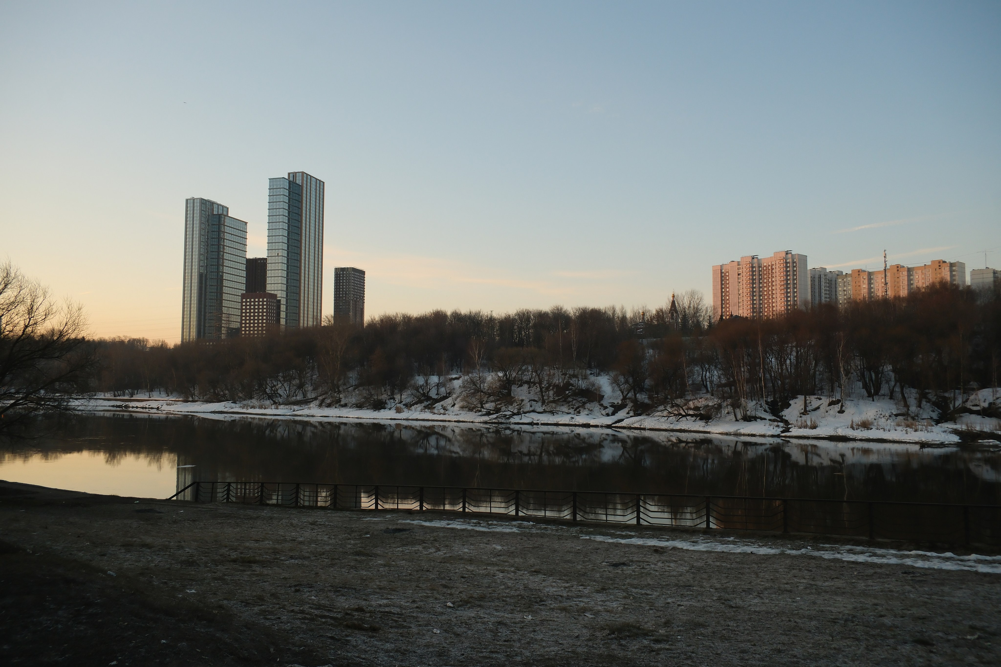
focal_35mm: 27
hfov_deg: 67.4
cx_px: 500
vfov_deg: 47.9
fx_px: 751
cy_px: 334
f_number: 8
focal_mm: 18
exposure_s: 1/125
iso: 640
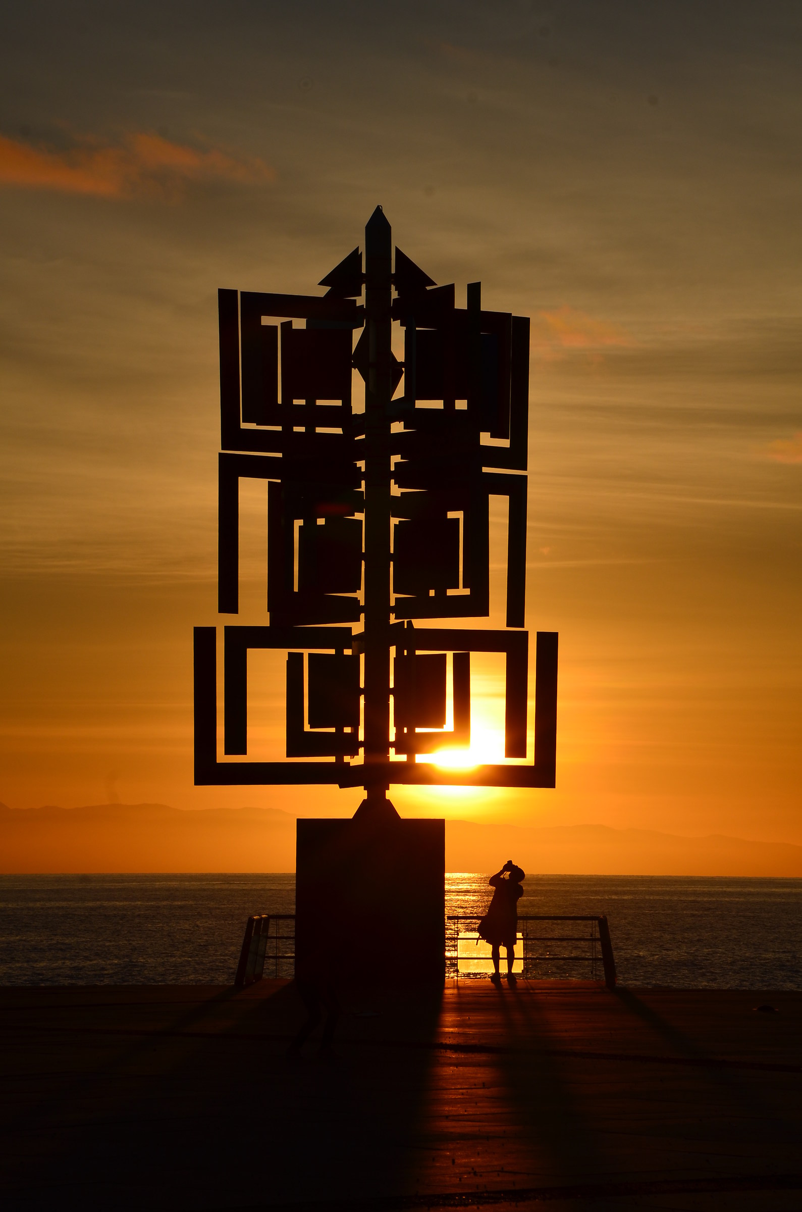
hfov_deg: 11.4
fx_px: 4029
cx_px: 401
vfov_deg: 17.1
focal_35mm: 120
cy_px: 606
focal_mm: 80
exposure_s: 1/640
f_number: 13
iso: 100
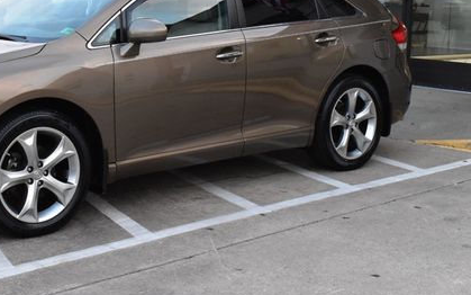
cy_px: 63
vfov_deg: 18.5
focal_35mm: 70
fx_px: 899
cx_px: 165
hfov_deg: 29.2
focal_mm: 30
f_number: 9
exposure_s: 1/125
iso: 2500
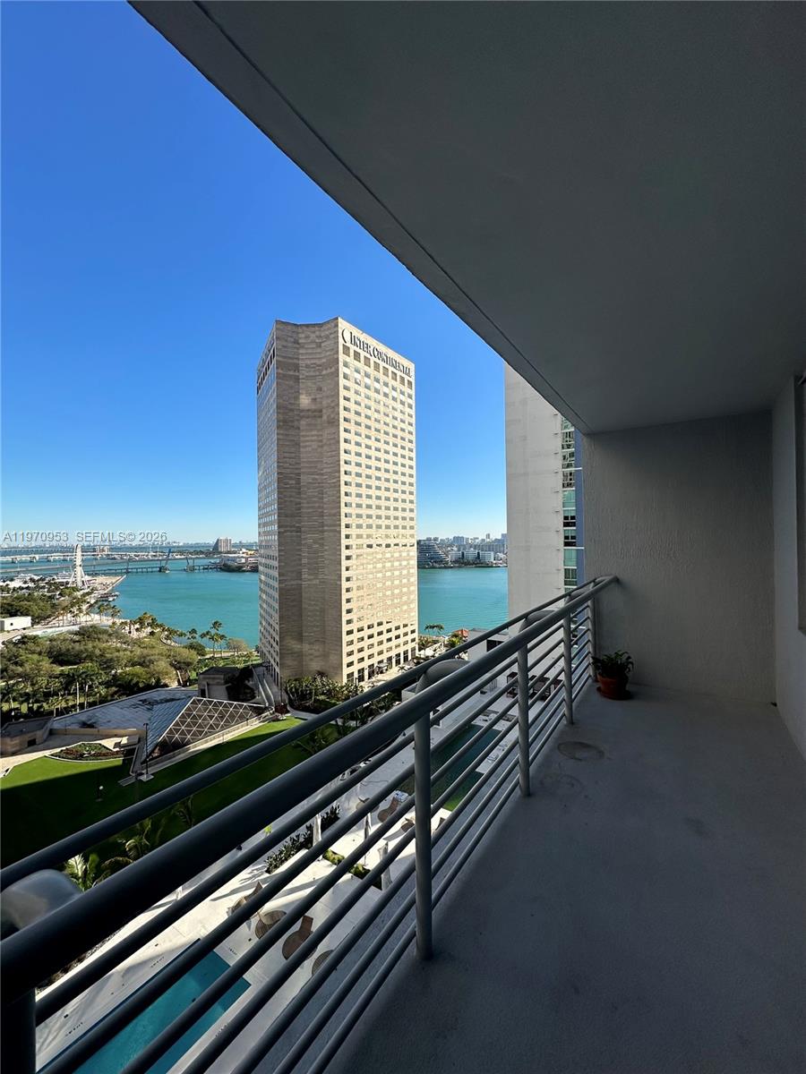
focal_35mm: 14
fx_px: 435
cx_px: 403
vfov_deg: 102.1
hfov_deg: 85.7
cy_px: 537
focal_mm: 2.22
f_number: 2.2
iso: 50
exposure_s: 1/2132
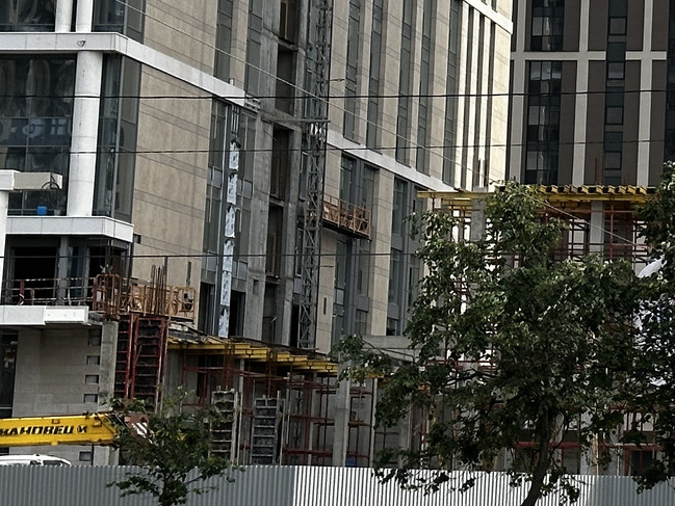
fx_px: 2769
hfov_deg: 13.3
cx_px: 929
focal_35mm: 142
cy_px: 87
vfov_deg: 10.4
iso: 64
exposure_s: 1/2160
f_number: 1.78
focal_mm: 6.86
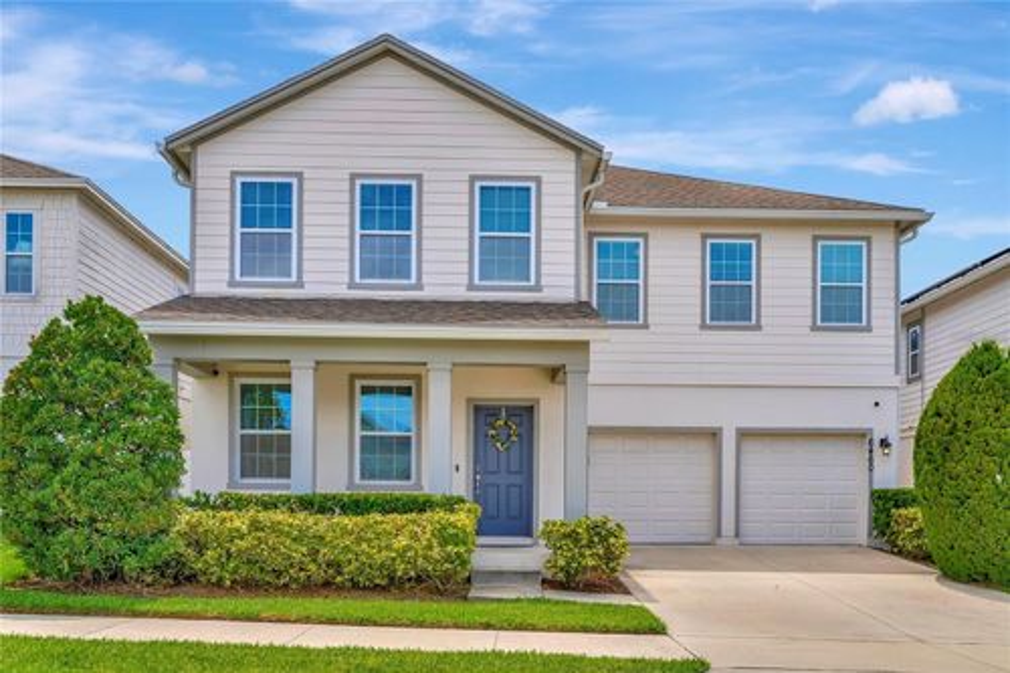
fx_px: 954
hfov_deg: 55.8
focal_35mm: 34
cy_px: 336
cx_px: 505
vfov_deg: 38.9
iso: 100
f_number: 5.6
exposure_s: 1/500
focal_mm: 34
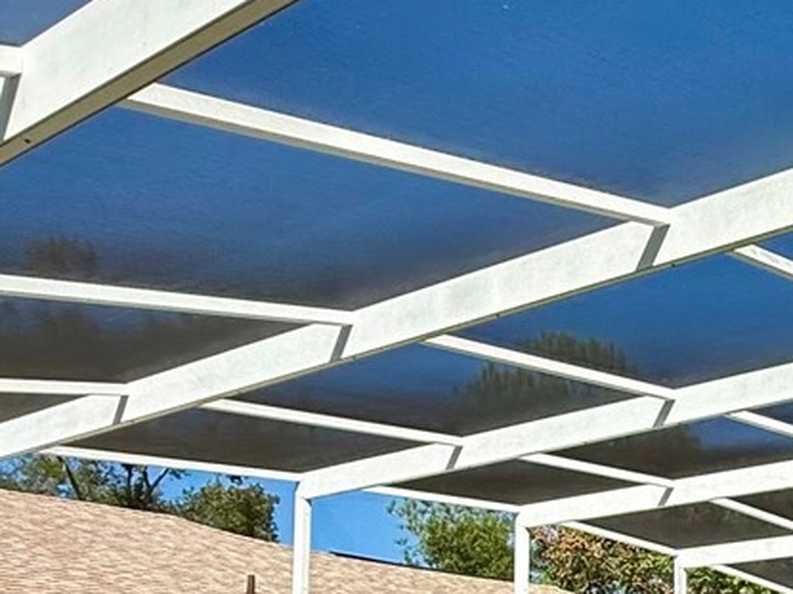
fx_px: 1237
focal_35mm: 54
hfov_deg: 29.9
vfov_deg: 24.5
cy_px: 707
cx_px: 973
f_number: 2.2
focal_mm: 2.22
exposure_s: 1/1125
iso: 50
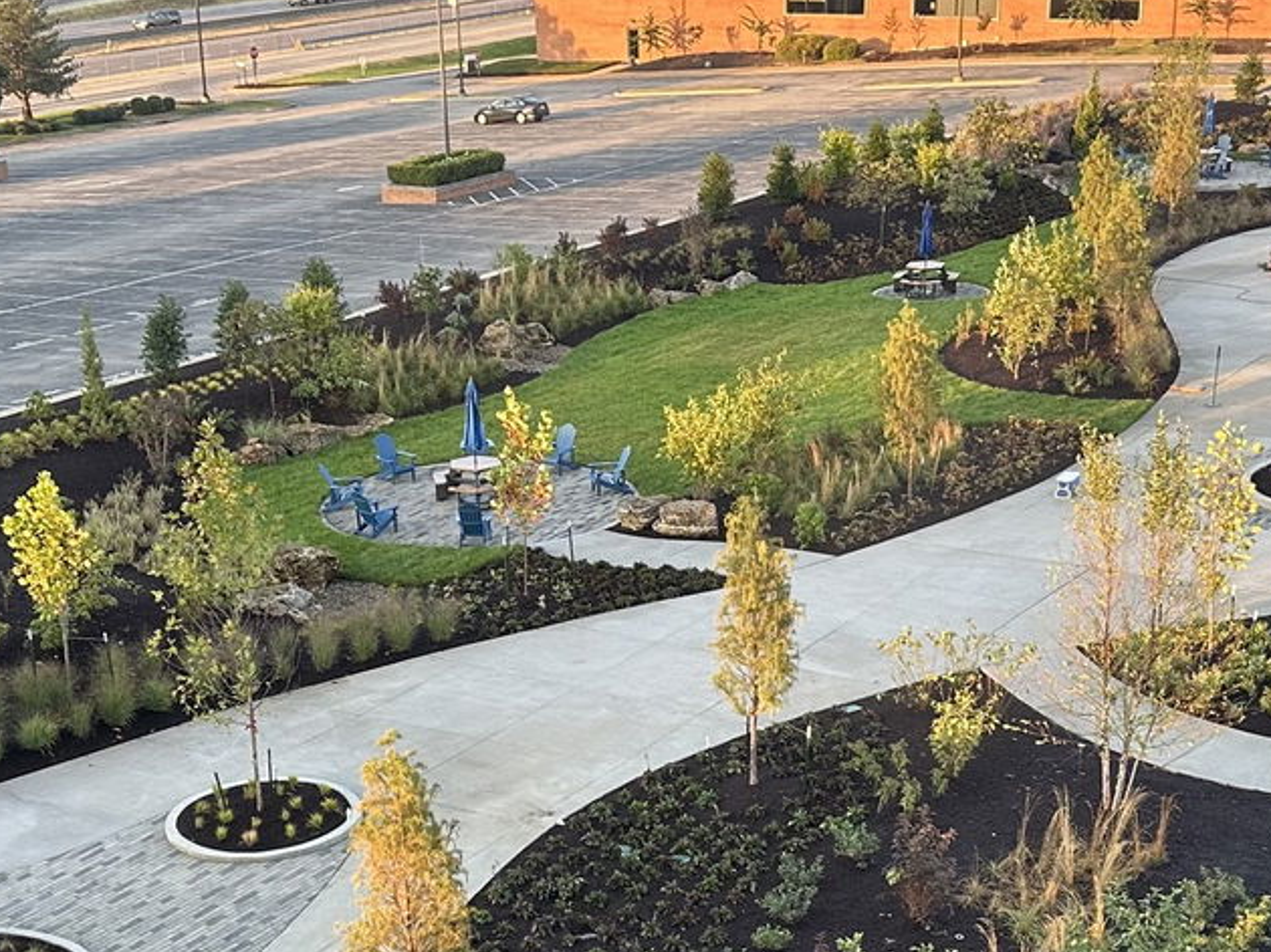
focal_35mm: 61
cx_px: 621
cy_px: 873
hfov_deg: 31.7
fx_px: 2239
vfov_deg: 23.3
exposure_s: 1/121
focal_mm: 6.86
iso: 125
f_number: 1.78
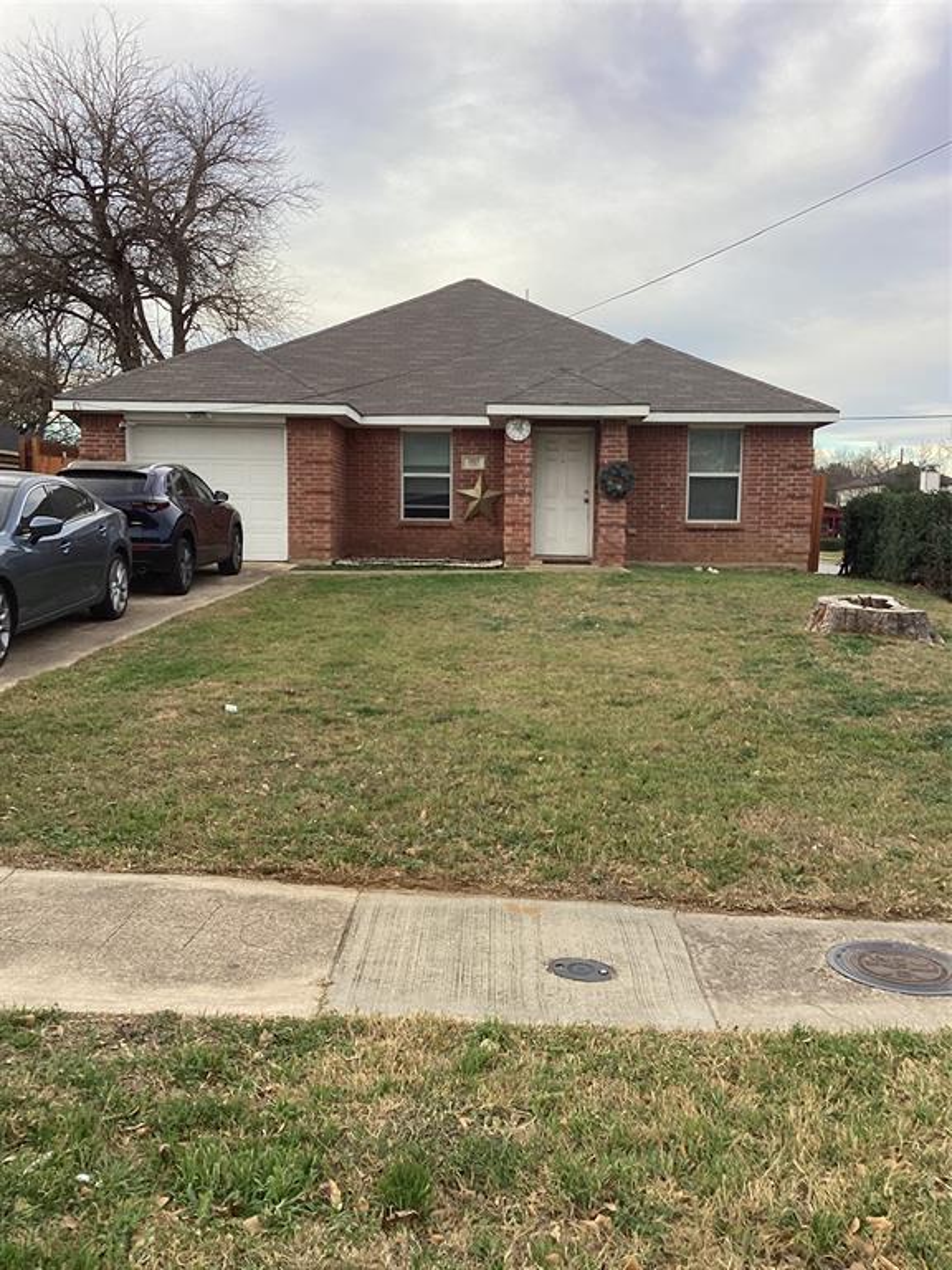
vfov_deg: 58.4
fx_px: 1137
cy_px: 635
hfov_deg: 45.4
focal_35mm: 31
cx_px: 476
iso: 25
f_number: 2.4
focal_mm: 3.3
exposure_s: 1/120
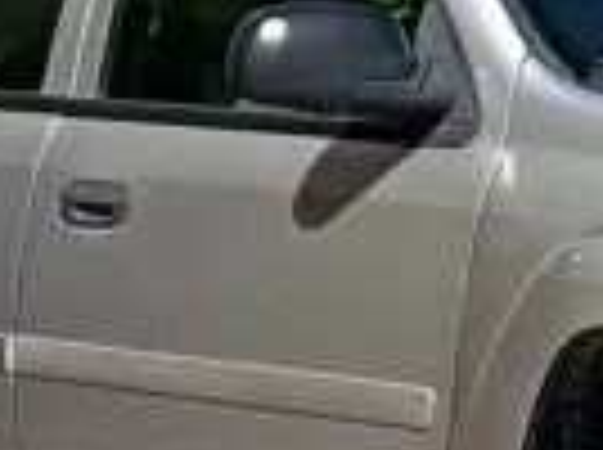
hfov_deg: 8.5
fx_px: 3999
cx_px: 688
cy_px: 135
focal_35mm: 230
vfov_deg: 6.4
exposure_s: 1/619
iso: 100
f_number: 1.75
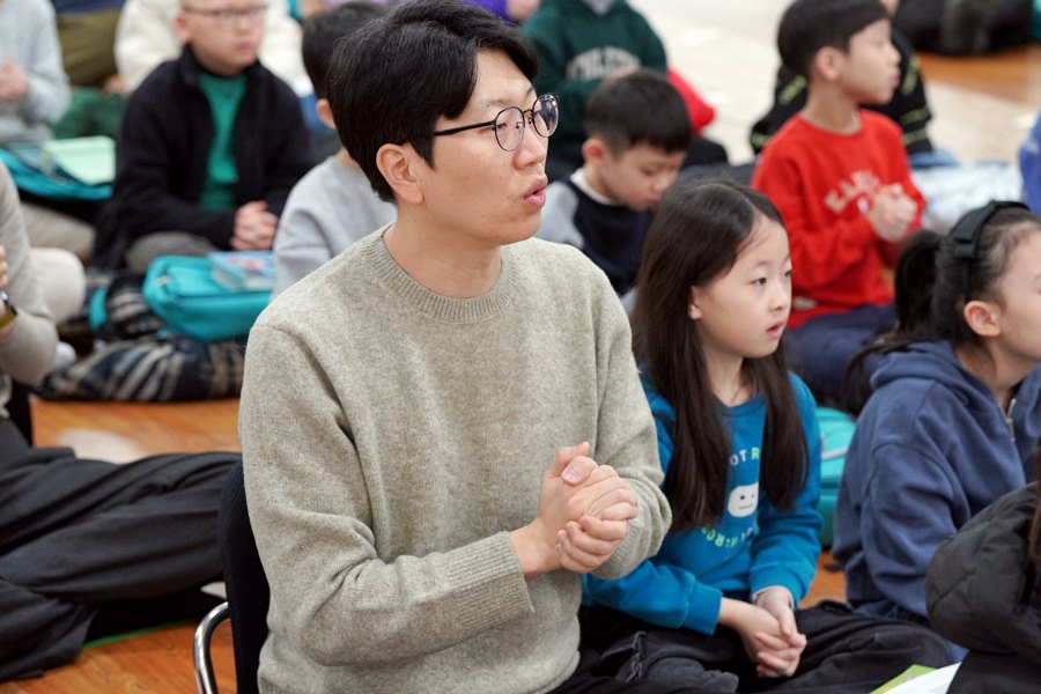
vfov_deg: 15.5
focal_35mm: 88
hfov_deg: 23.1
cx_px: 520
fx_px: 2544
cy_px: 347
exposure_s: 1/160
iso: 2500
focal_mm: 88
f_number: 4
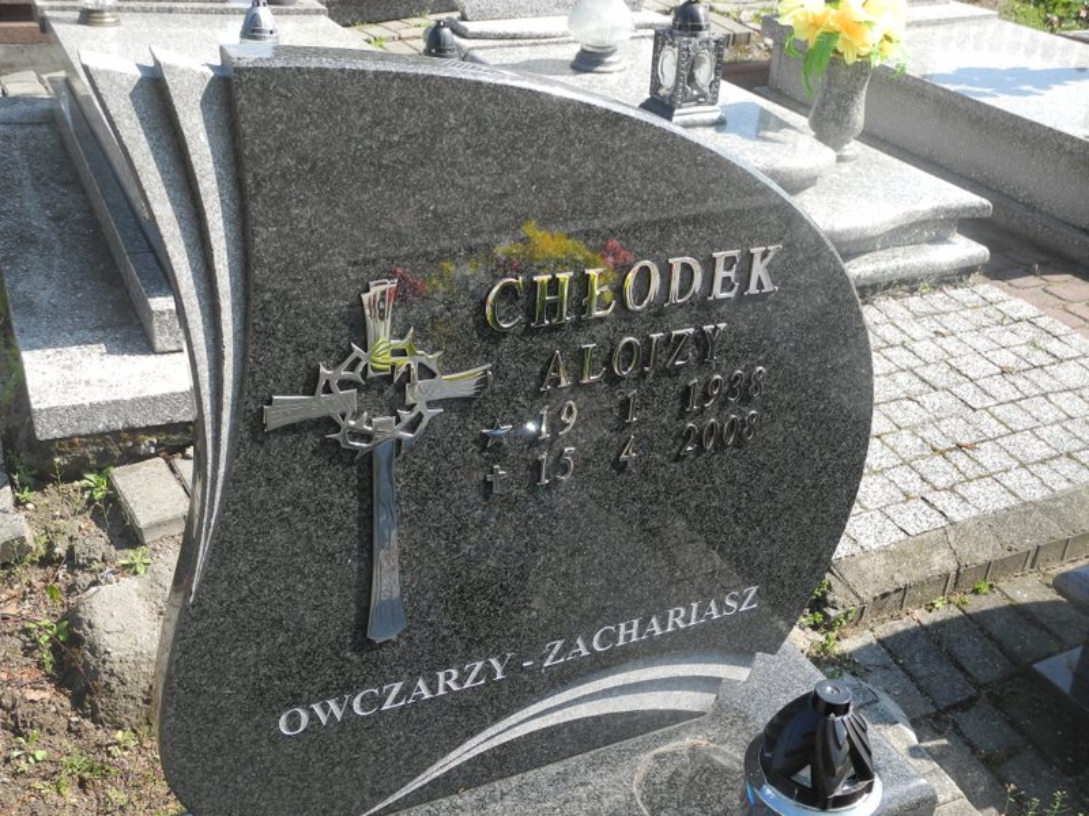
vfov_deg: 37.7
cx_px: 544
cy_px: 408
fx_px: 1195
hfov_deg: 49.0
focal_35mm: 38
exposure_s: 1/500
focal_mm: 8.1
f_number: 3.2
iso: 100
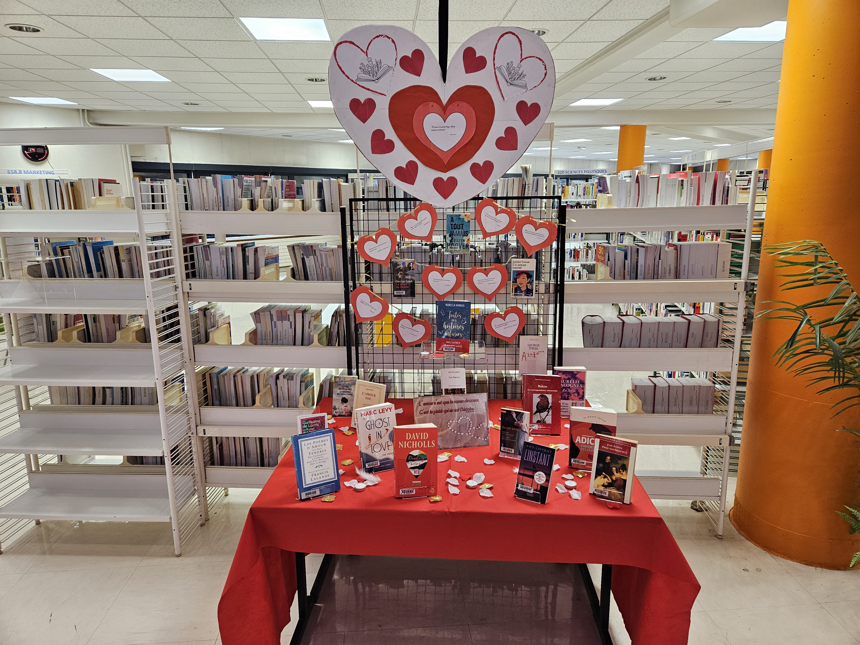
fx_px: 571
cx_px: 430
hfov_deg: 73.9
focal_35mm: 23
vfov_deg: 58.9
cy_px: 322
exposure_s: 1/100
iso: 125
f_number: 1.8
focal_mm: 5.4
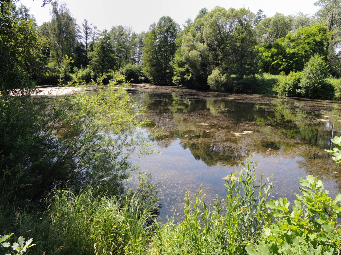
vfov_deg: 56.7
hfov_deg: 71.6
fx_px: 236
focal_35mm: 24
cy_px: 128
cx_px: 170
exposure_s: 1/400
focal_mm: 4.3
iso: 100
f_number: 2.8
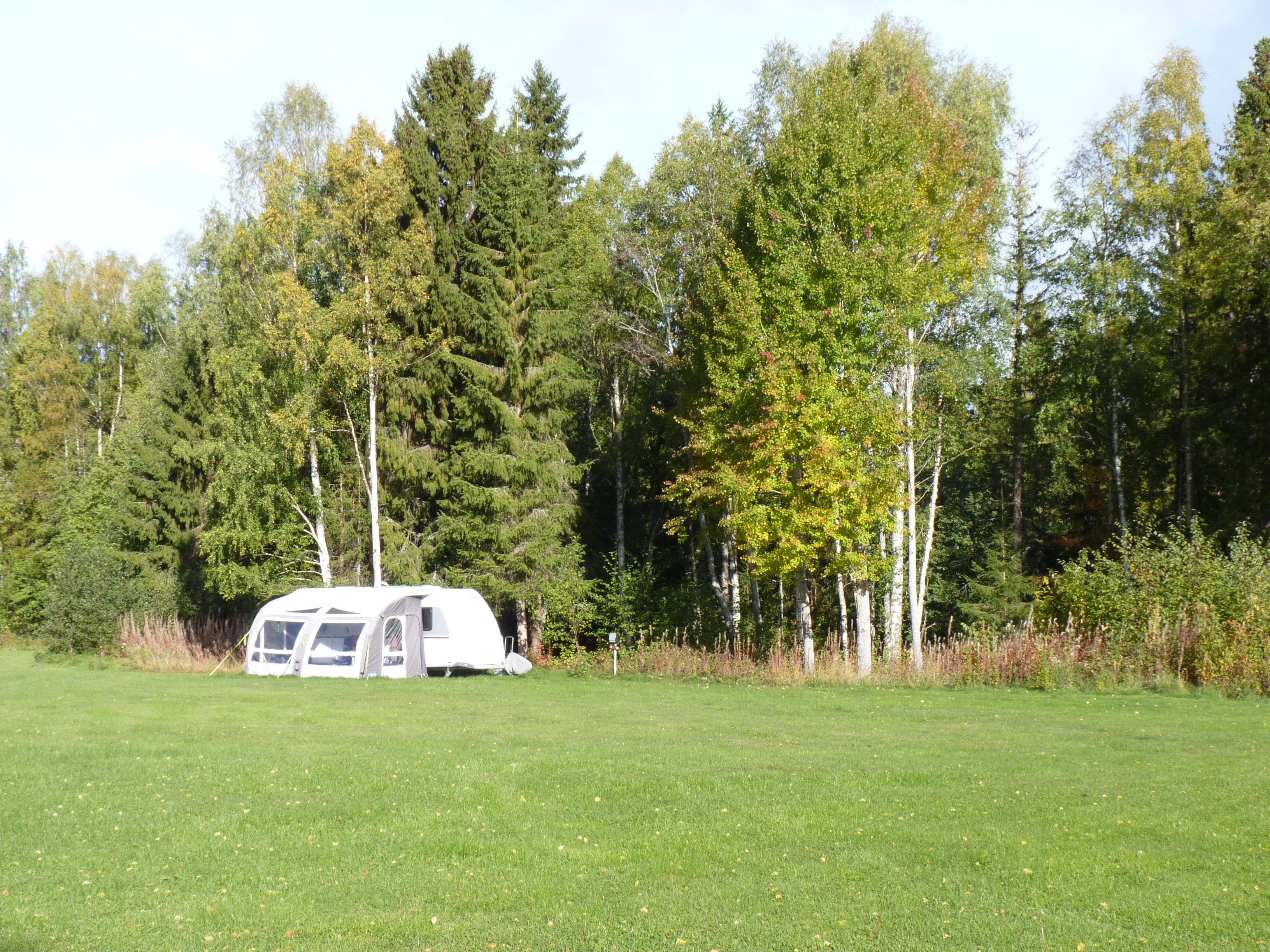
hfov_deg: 38.9
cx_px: 635
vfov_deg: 29.7
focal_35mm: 49
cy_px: 476
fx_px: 1798
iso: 80
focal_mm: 8.7
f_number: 4.5
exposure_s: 1/250
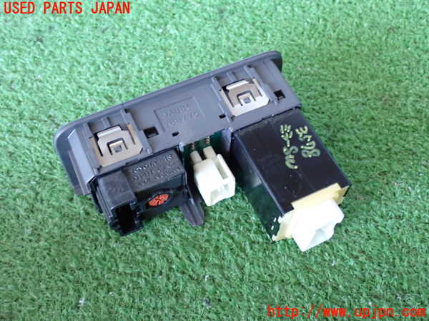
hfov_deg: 45.8
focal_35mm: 41
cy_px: 160
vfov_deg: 35.1
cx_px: 214
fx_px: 508
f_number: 2.8
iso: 800
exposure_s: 1/40
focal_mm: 7.31
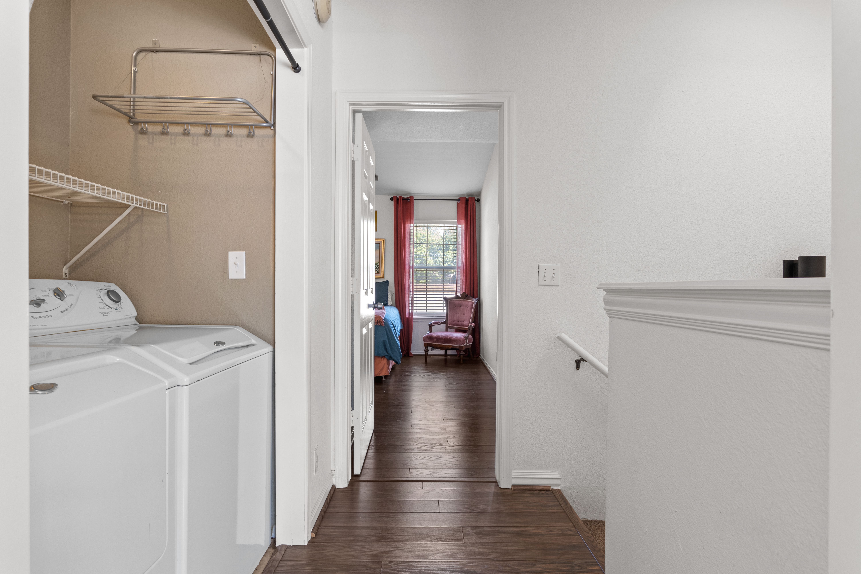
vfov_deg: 67.4
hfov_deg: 90.0
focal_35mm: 18
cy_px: 287
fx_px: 430
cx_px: 430
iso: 640
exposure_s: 1/2.5
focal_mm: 18
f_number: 11
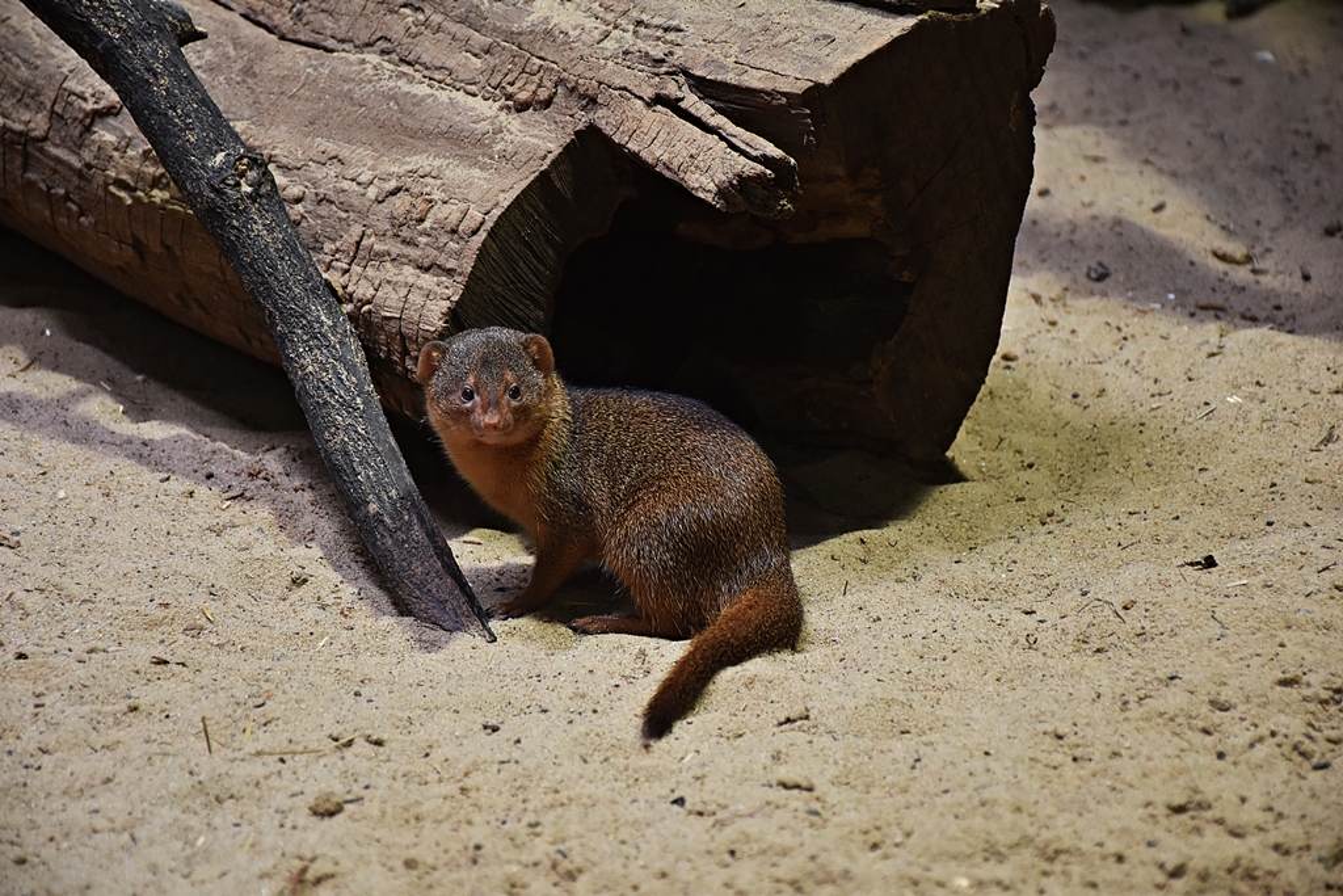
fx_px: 5596
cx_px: 672
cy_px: 448
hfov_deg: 13.7
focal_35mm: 150
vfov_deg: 9.2
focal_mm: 100
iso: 720
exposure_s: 1/60
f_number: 5.6
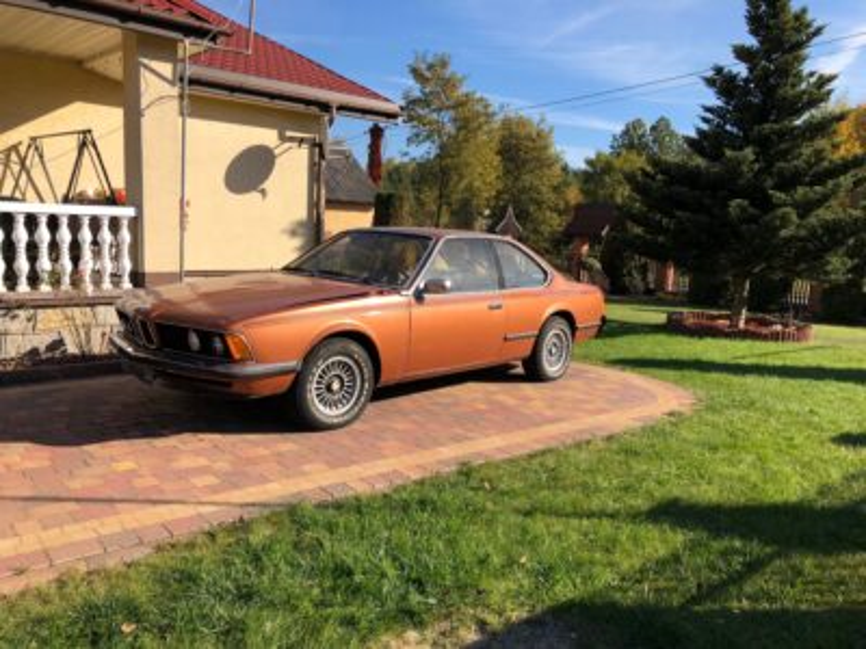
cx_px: 433
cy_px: 324
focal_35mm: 28
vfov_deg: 49.7
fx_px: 700
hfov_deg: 63.4
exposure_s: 1/1548
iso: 20
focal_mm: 4
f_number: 1.8
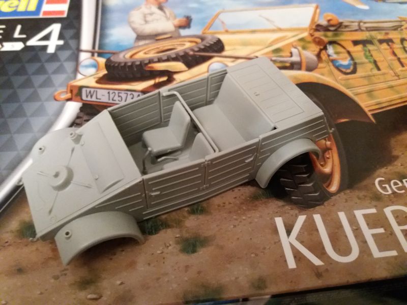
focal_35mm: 28
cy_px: 152
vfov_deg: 49.7
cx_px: 204
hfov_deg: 63.4
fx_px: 329
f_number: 1.9
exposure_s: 1/17
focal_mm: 3.7
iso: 500
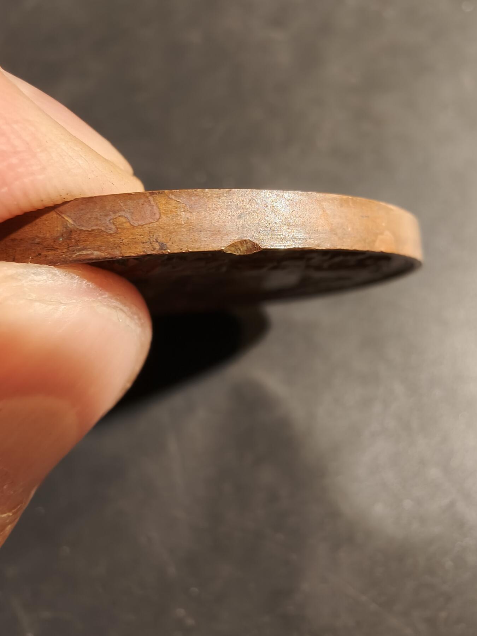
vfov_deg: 73.9
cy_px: 318
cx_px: 238
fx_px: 423
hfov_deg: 58.9
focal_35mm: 23
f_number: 2
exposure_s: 1/50
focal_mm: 2.32
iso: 200
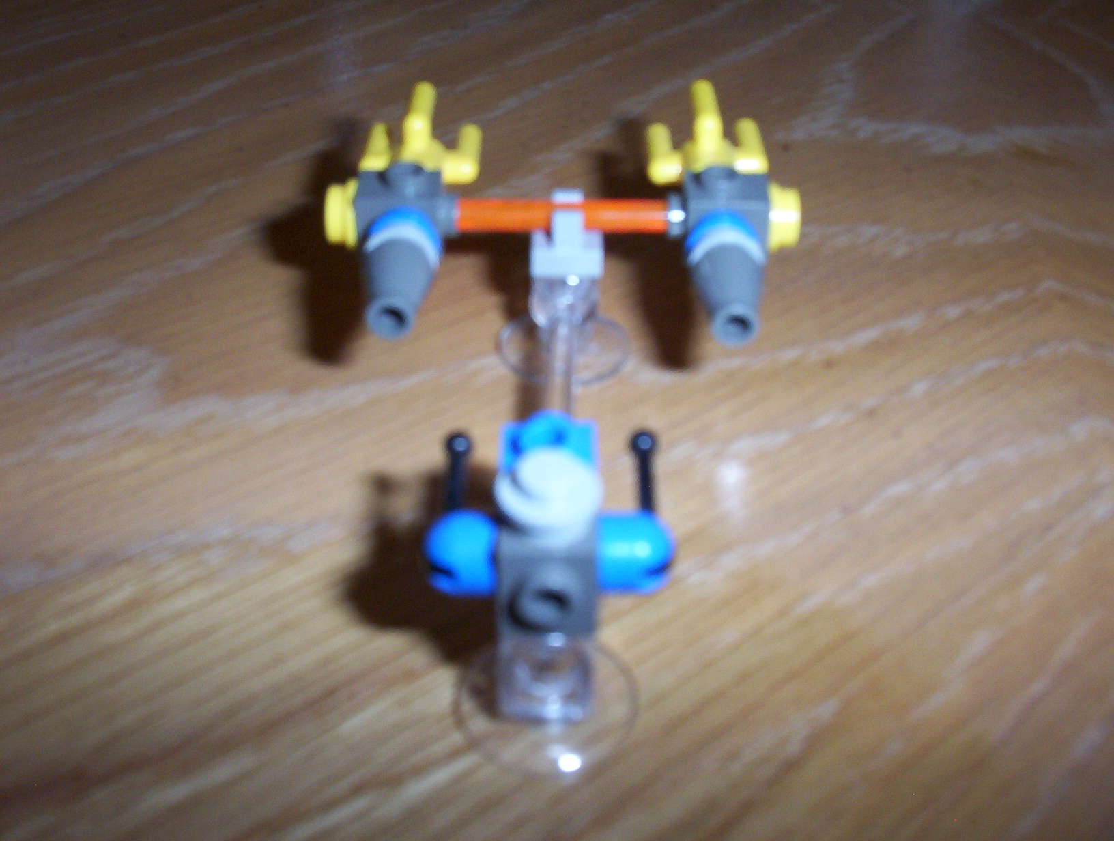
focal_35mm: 39
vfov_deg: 37.0
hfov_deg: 47.8
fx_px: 1258
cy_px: 420
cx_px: 557
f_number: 4.5
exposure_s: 1/30
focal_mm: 6
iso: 140
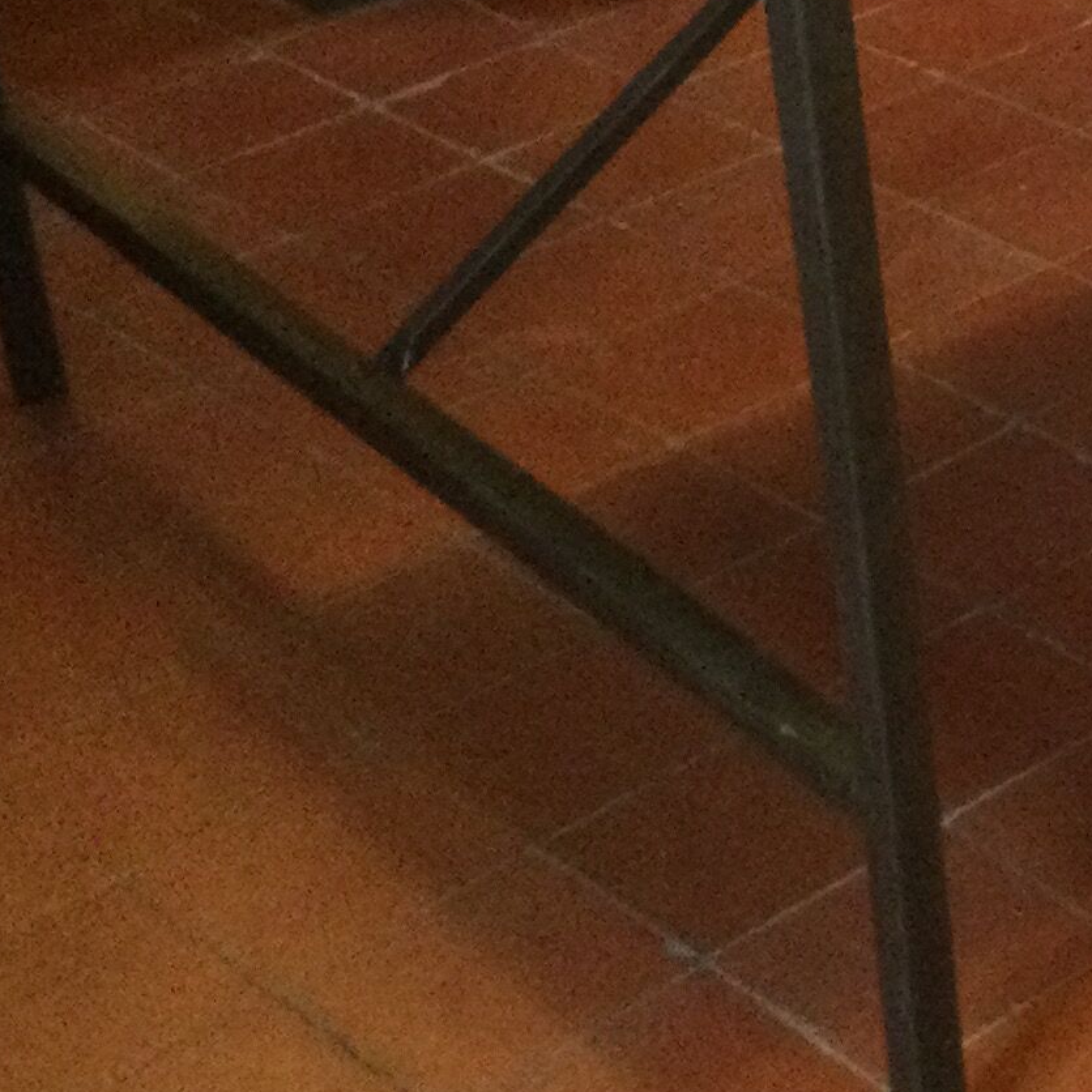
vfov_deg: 15.9
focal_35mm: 107
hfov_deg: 14.9
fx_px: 3819
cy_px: -51
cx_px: 1724
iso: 200
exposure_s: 1/17
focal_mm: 3.3
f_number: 2.4
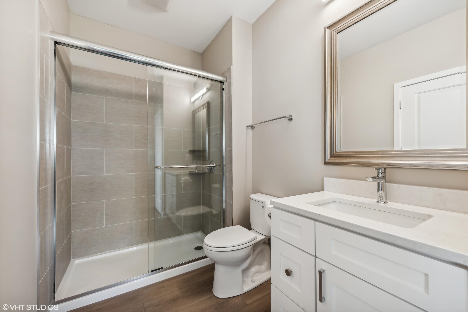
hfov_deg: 100.4
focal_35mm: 15
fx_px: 195
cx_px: 234
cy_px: 156
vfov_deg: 77.4
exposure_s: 1/4
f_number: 11
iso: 200
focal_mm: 15
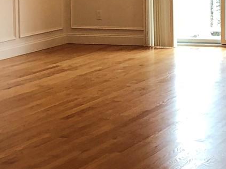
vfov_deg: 10.8
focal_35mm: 136
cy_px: 10
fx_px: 887
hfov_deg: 13.6
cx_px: 342
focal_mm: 4
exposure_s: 1/24
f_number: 1.8
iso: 32
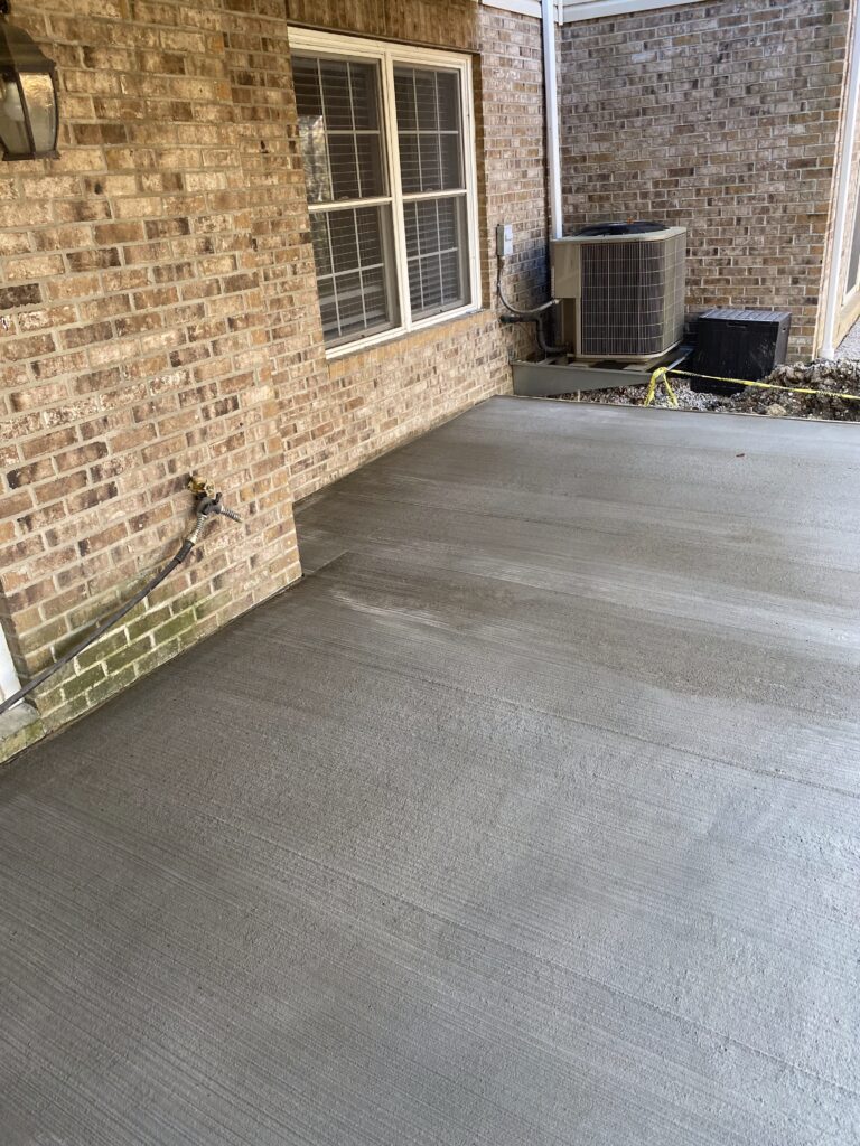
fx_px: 861
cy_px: 573
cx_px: 430
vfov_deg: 67.3
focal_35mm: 26
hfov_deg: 53.1
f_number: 1.8
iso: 100
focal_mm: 4.25
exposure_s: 1/121
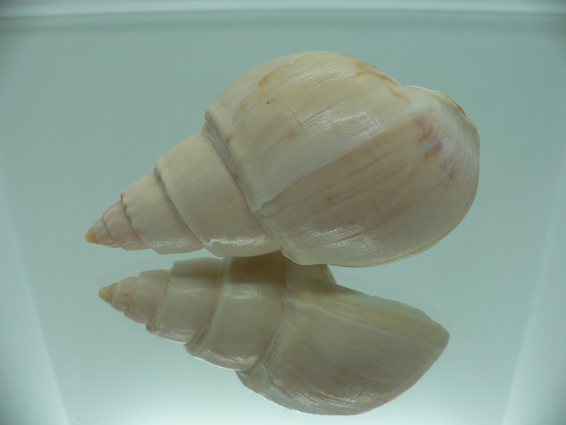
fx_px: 572
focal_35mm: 35
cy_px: 212
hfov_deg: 52.6
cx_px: 283
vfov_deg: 40.7
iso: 80
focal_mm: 4.6
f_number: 2.8
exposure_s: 1/80
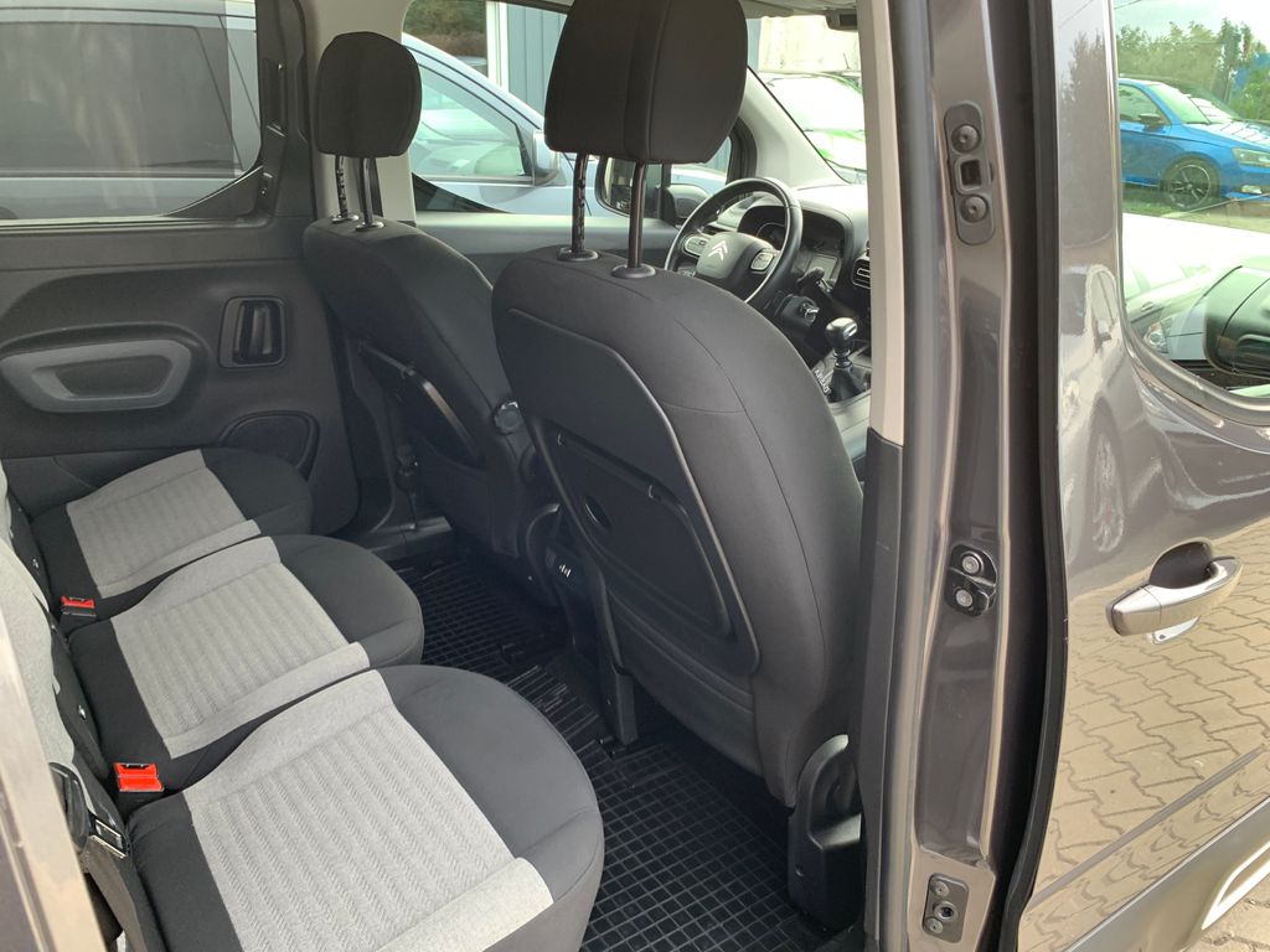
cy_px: 476
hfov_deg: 67.3
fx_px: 954
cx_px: 635
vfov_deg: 53.1
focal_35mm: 26
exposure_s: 1/76
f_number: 1.8
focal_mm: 4.25
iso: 100
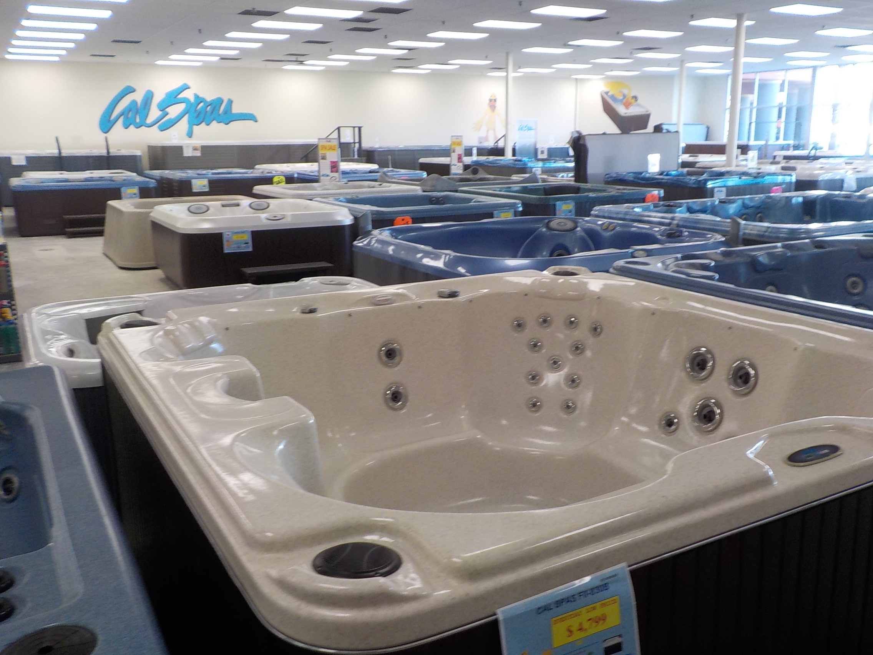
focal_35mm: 30
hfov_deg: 60.0
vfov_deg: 46.8
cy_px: 328
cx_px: 436
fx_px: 757
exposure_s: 1/30
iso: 140
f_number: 3.3
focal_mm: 4.1
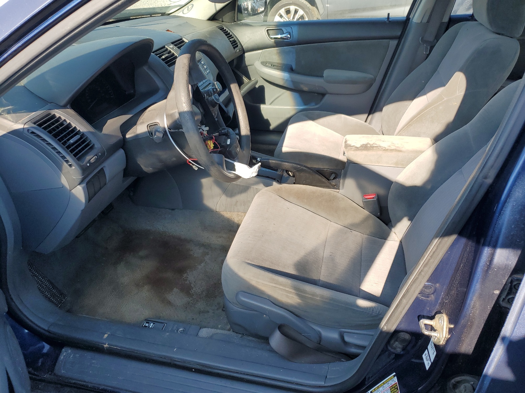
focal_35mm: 26
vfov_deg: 53.1
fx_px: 394
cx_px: 262
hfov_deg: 67.3
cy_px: 196
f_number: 1.5
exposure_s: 1/667
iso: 50
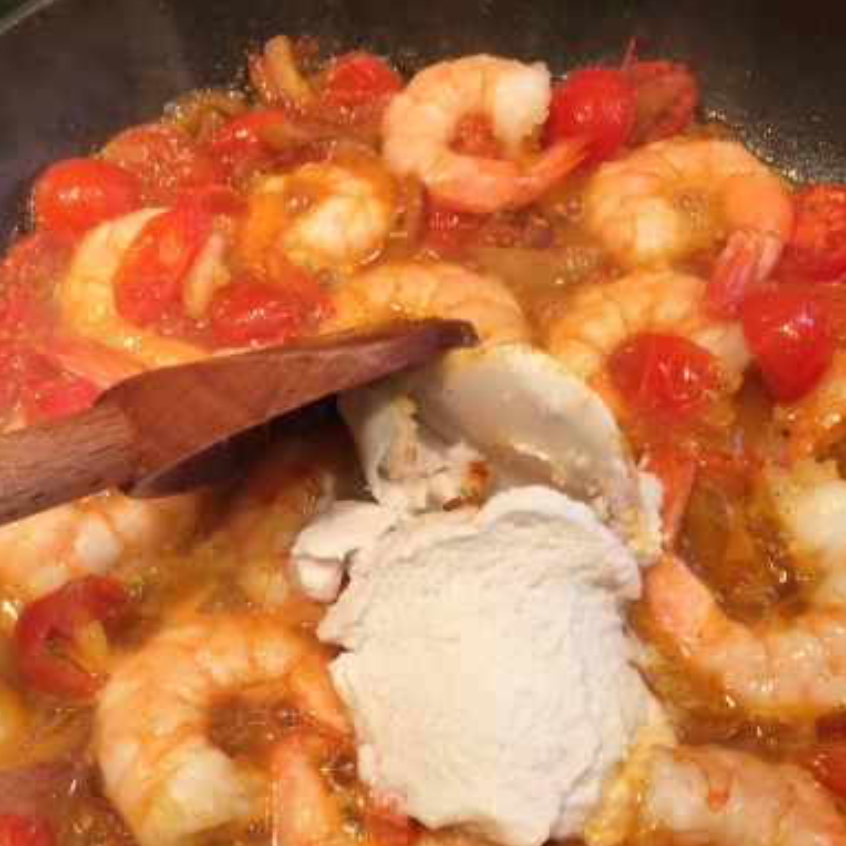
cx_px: 319
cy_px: 496
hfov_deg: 38.9
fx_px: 1189
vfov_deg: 39.0
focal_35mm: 43
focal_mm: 4.15
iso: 40
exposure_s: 1/15
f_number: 2.2
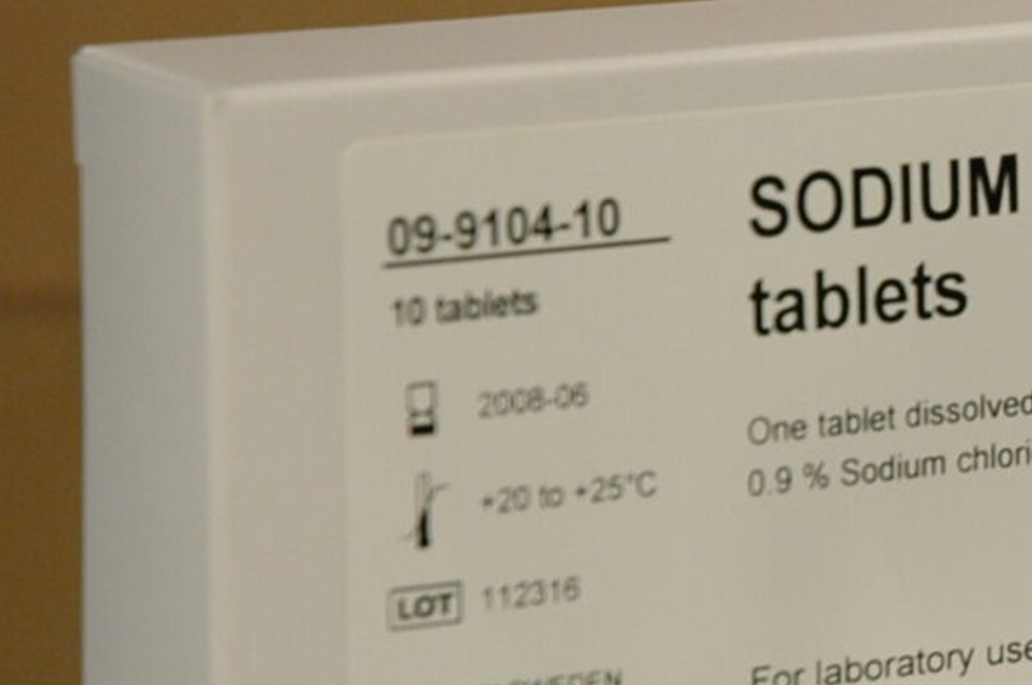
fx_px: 10198
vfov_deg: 3.8
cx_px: 1427
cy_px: 80
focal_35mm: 356
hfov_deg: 5.7
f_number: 4.5
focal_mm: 55
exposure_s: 1/125
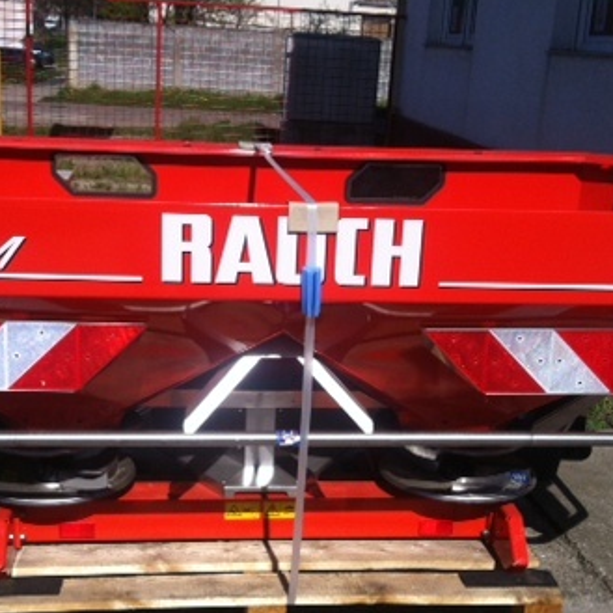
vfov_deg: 28.5
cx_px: 291
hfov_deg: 28.6
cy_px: 376
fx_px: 1202
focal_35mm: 60
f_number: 2.8
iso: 80
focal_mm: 3.85
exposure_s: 1/2320
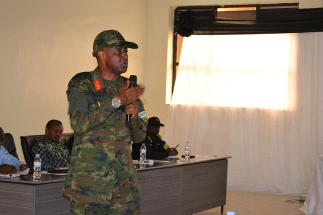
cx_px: 162
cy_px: 108
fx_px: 740
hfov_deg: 24.6
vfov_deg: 16.5
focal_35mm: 82
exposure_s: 1/60
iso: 2000
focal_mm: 55
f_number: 5.6
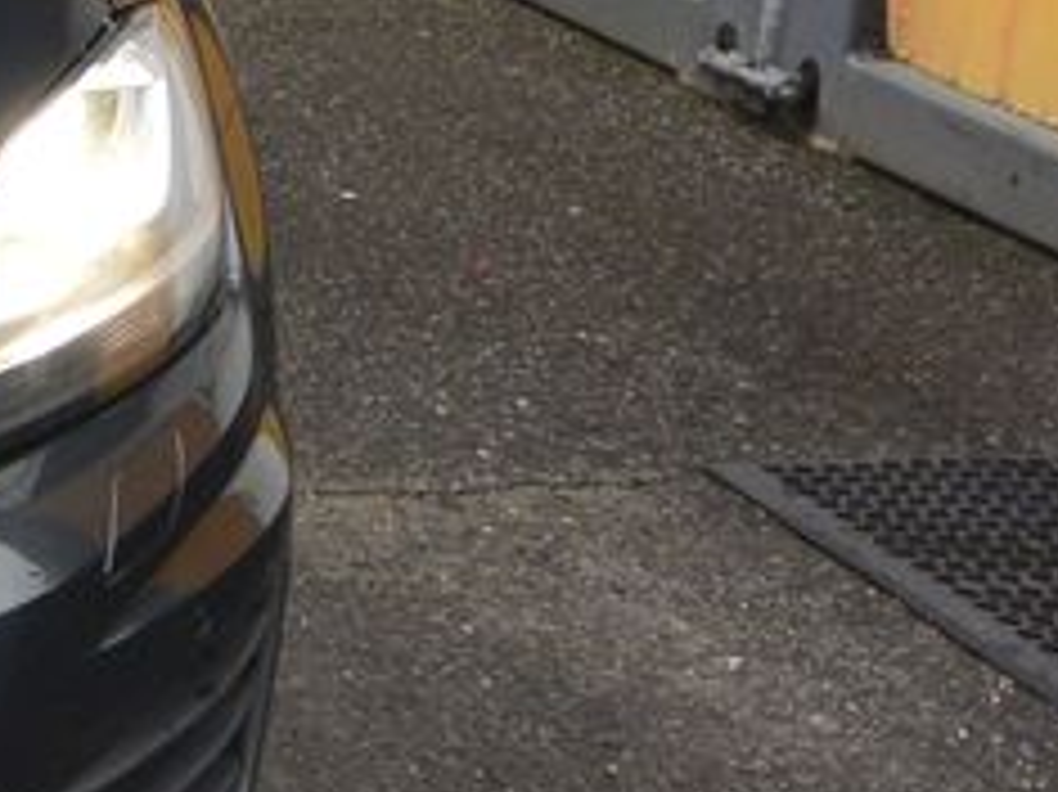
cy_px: 232
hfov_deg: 14.6
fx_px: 3452
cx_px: -999
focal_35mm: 113
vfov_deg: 13.1
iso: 160
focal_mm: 10
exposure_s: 1/125
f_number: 3.5
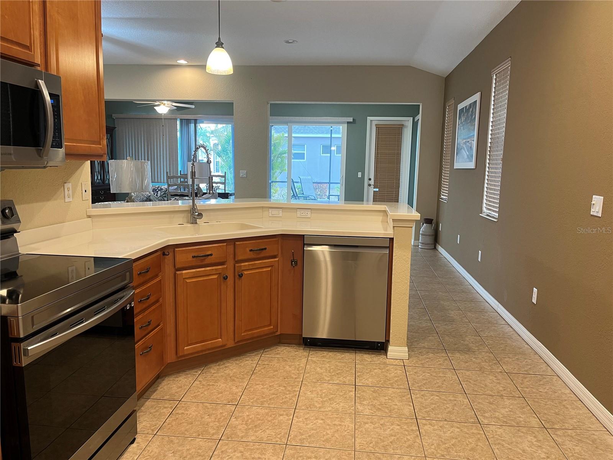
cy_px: 230
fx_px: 460
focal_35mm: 26
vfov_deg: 53.1
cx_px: 306
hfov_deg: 67.3
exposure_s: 1/60
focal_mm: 5.1
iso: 160
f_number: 1.6
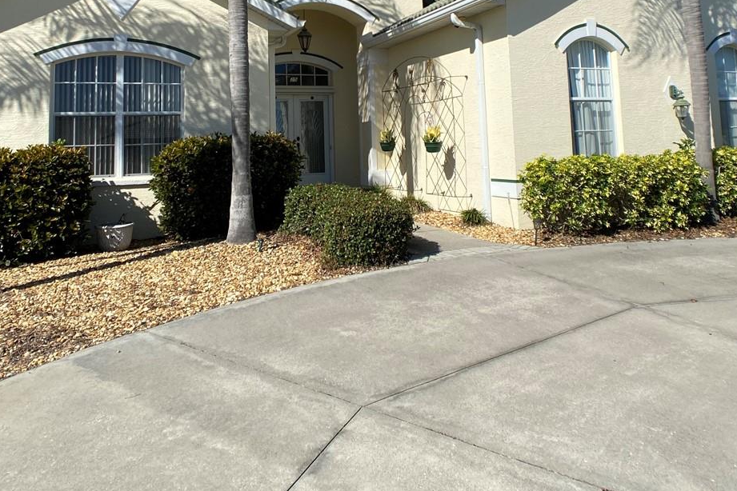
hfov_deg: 41.9
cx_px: 363
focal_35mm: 47
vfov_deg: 28.0
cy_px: 92
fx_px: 962
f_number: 1.8
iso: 32
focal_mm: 4.25
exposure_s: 1/3846
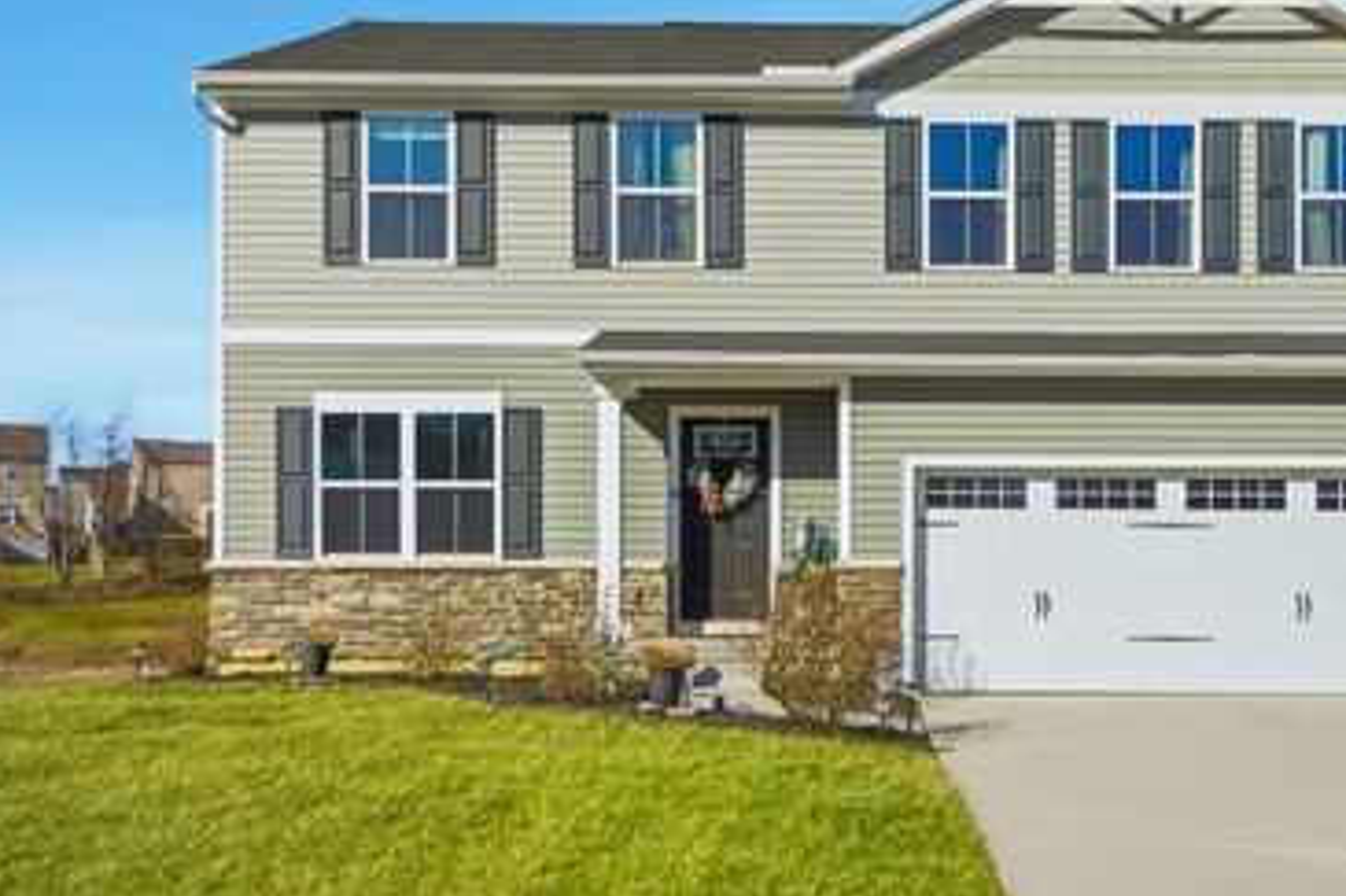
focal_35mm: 37
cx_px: 878
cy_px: 371
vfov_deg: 35.8
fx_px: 1383
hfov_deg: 51.1
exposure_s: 1/8000
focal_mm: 18
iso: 100
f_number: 4
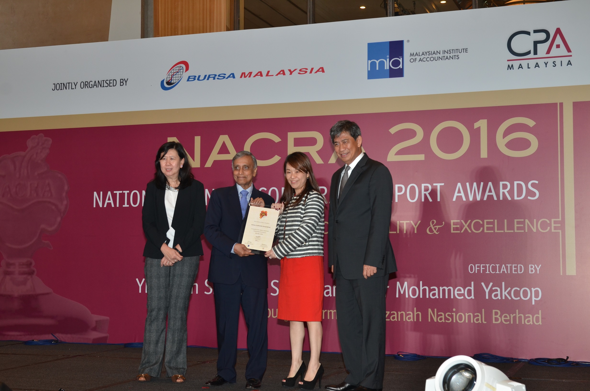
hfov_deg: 35.1
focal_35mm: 57
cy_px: 196
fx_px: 932
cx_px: 295
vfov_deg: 23.7
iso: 400
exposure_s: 1/60
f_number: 5.6
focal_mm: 38
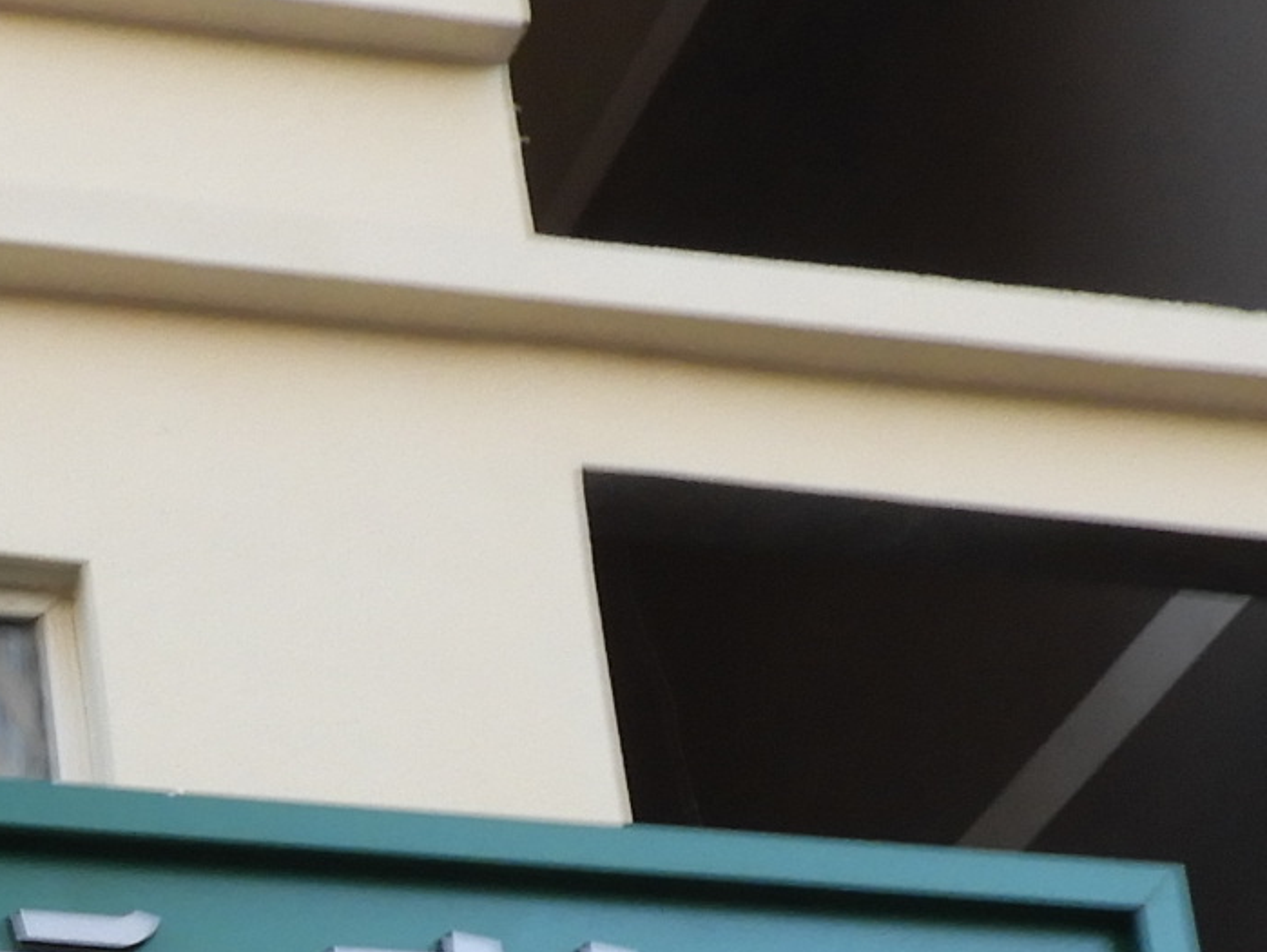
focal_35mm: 112
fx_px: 4101
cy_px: 1605
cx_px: -343
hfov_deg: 16.7
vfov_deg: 12.3
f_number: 3.3
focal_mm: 4.3
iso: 100
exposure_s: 1/50
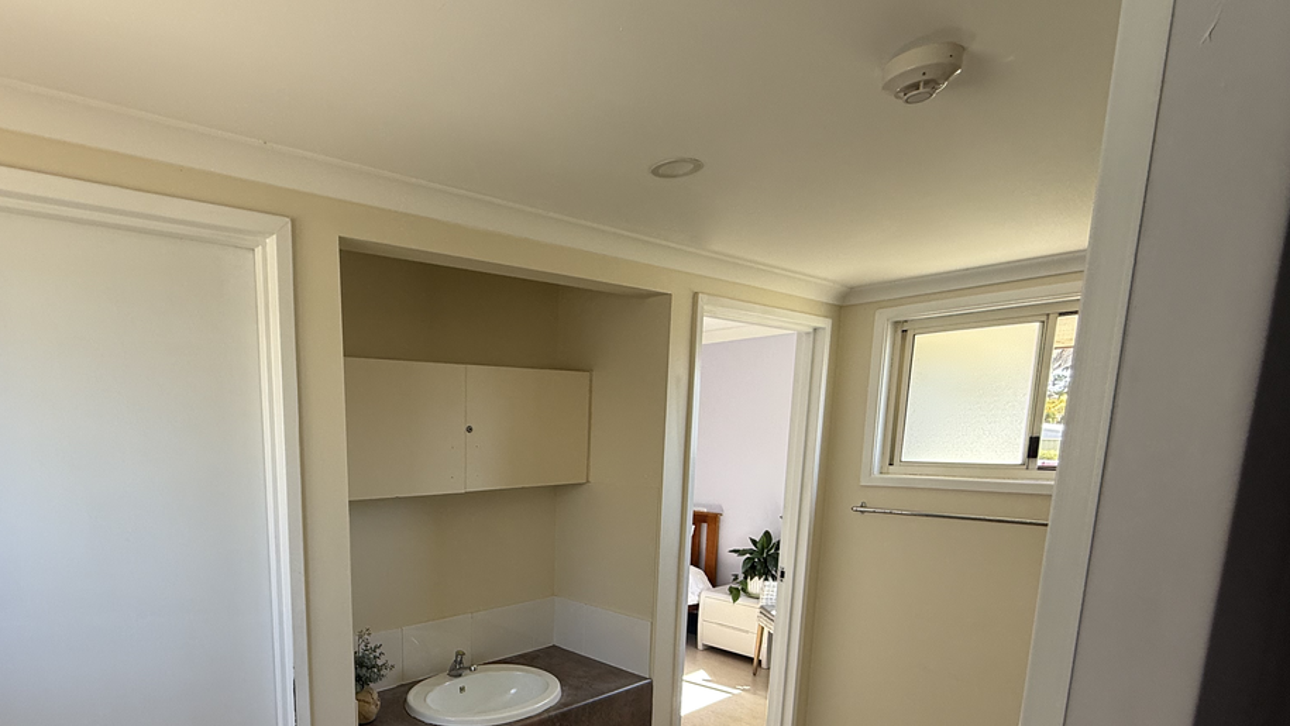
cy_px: 548
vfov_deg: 53.3
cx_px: 447
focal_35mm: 20
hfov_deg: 84.1
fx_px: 684
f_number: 2.2
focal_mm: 2.22
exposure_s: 1/99
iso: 80
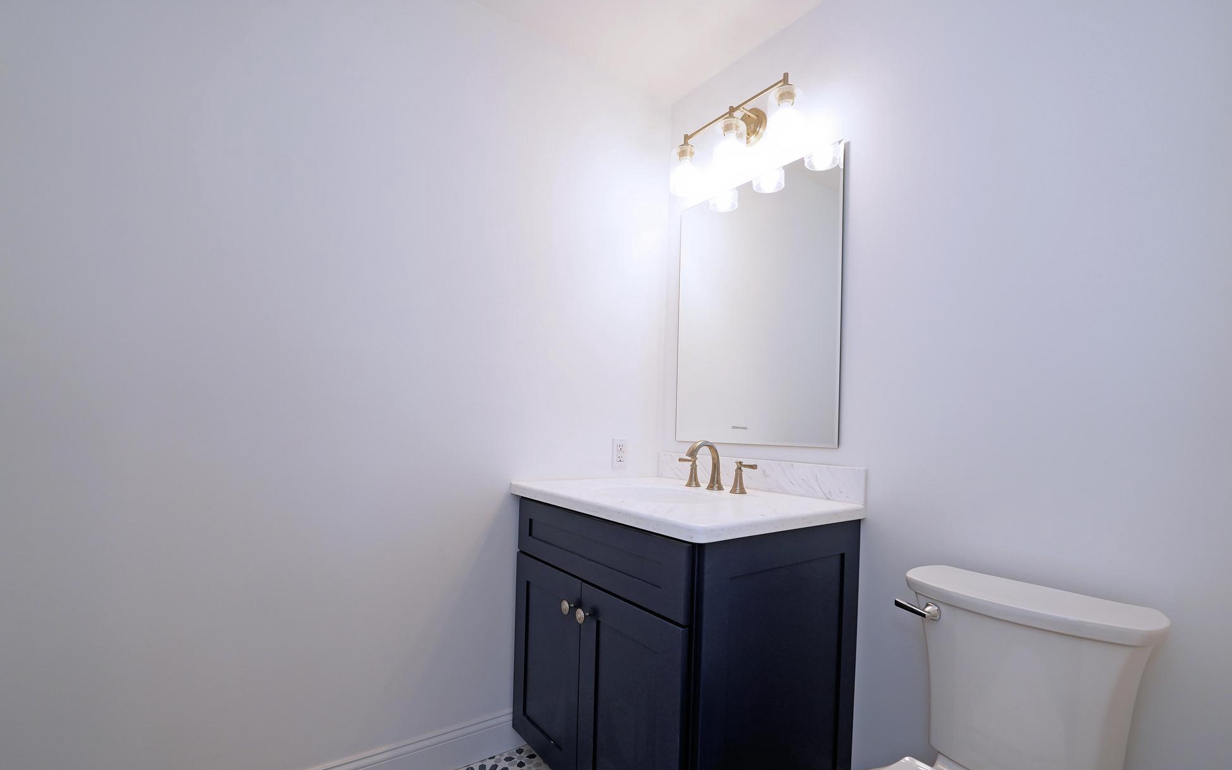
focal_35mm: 15
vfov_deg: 74.5
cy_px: 427
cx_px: 638
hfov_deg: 101.4
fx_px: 504
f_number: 5
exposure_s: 1/200
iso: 800
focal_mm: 14
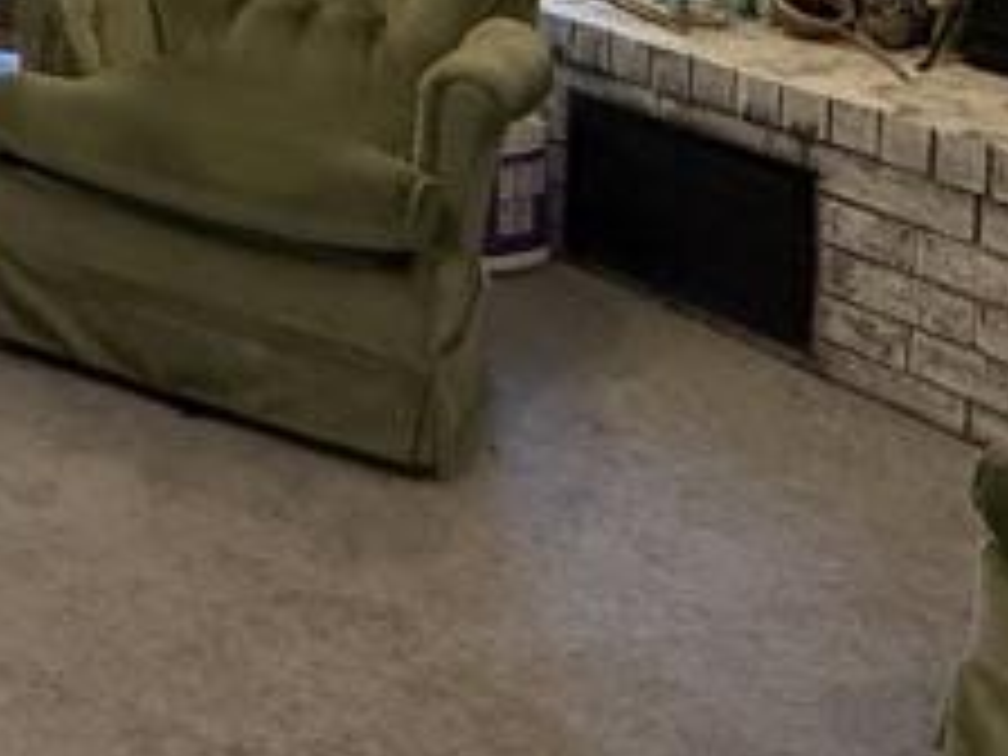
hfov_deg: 25.6
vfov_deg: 19.8
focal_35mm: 64
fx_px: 1864
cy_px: -382
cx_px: -333
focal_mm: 2.22
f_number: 2.2
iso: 320
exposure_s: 1/120
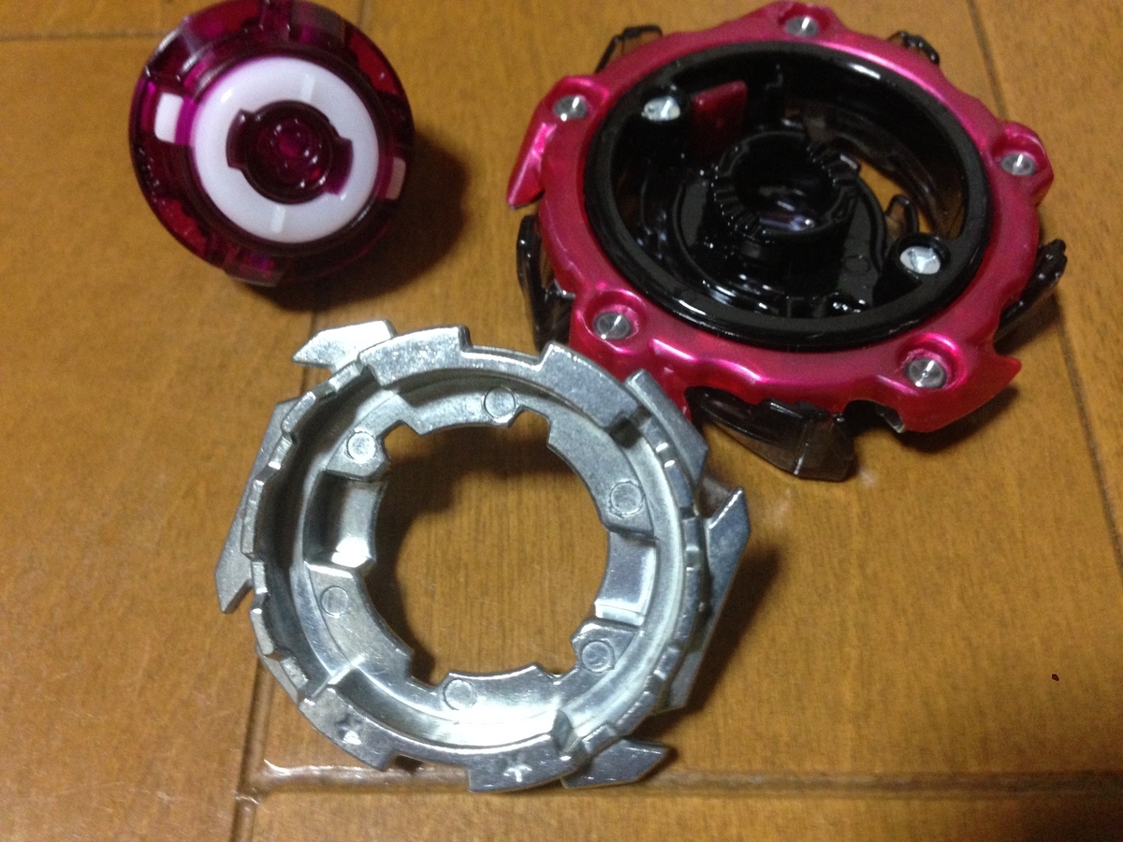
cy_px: 421
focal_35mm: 33
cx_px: 562
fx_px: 1071
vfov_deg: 42.9
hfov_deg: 55.4
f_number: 2.4
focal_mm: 4.12
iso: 320
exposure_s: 1/15
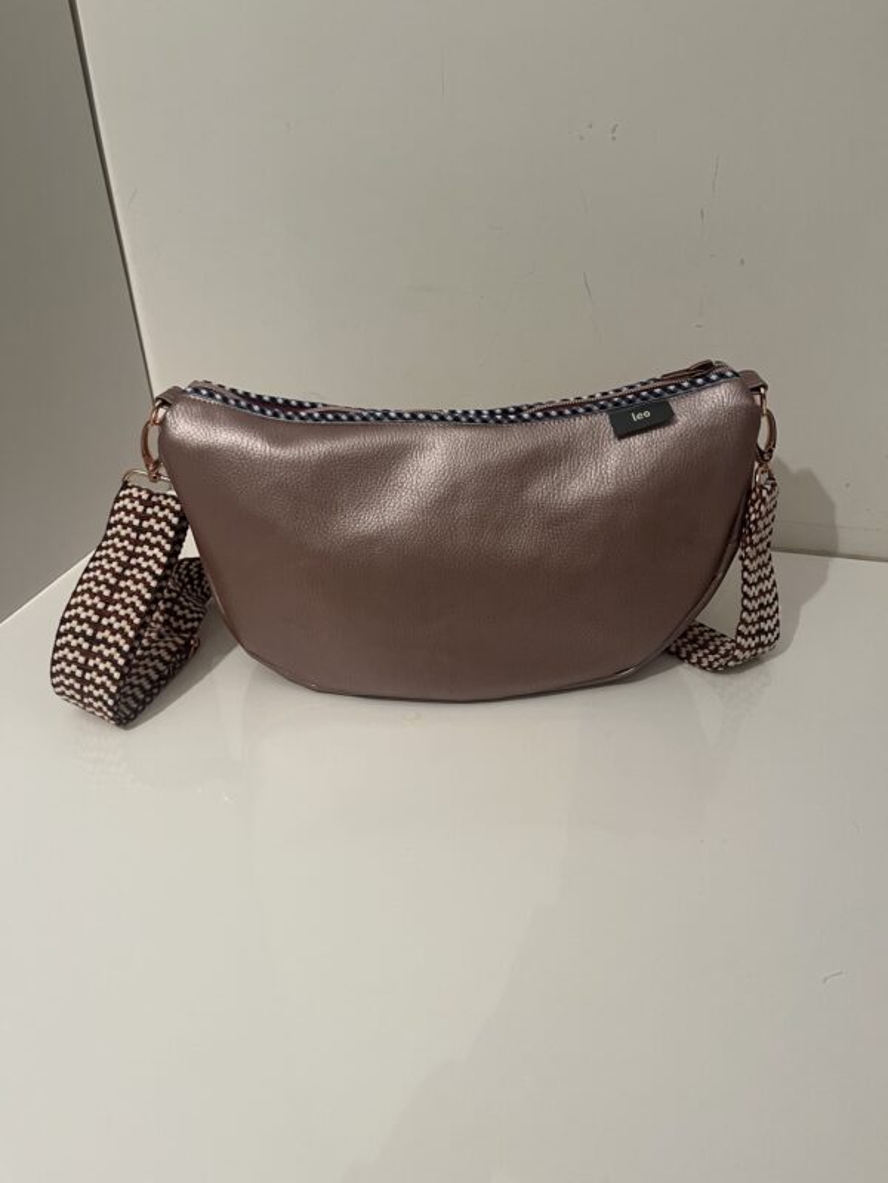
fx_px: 889
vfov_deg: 67.3
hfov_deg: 53.1
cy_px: 592
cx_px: 444
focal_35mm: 26
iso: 160
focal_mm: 5.1
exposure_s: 1/50
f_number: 1.6
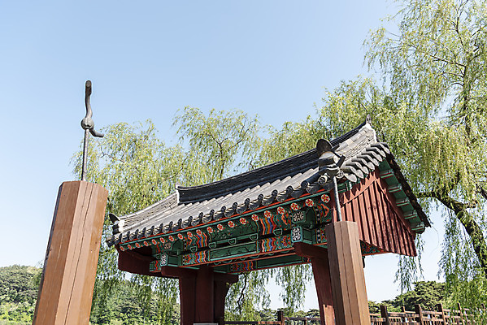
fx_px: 406
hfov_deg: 61.9
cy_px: 162
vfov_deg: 43.7
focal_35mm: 30
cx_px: 244
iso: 100
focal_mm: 30
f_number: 6.3
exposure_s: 1/250
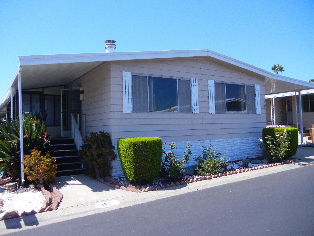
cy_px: 118
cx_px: 157
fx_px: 272
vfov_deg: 46.8
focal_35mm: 30
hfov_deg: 60.0
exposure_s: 1/987
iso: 160
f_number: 3.5
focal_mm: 5.4
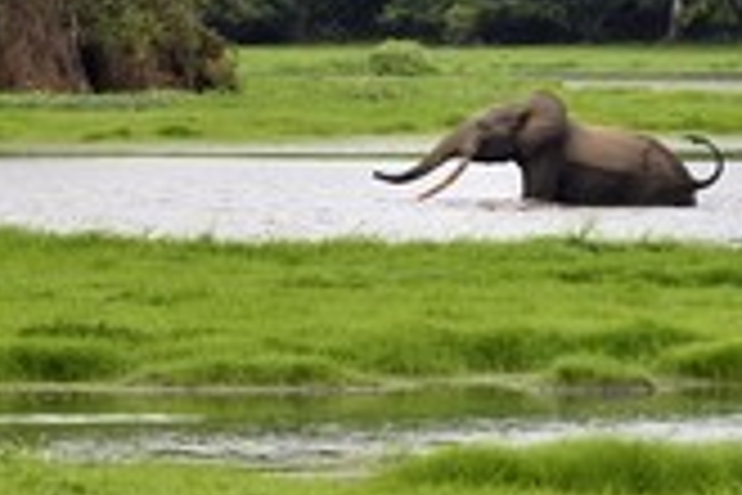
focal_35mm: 509
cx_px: 180
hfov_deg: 4.0
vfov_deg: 2.7
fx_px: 10490
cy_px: -18
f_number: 11
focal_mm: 200
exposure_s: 1/320
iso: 800
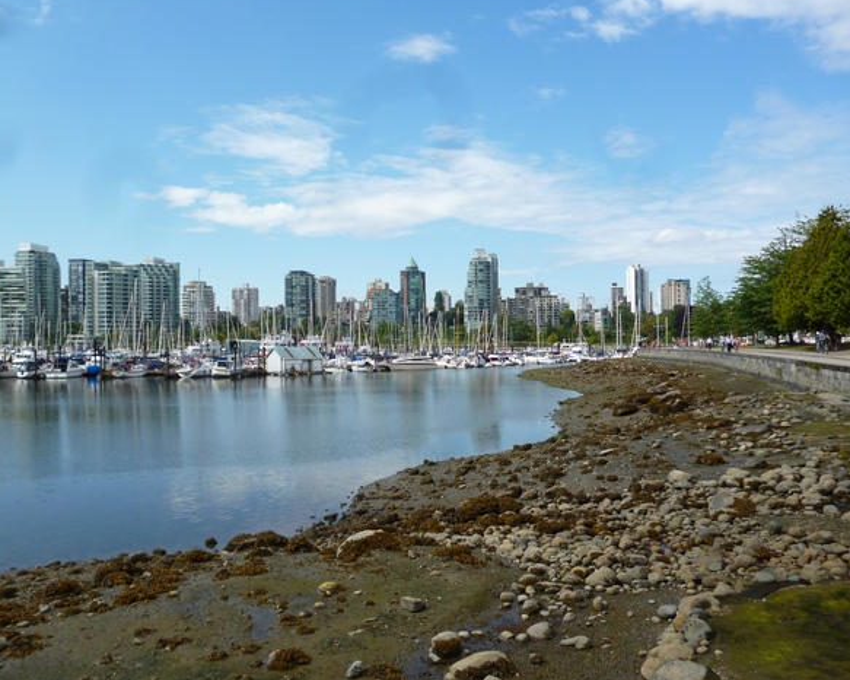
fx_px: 754
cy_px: 334
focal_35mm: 30
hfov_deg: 58.8
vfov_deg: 48.5
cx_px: 432
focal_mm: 5
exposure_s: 1/125
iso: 100
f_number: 9
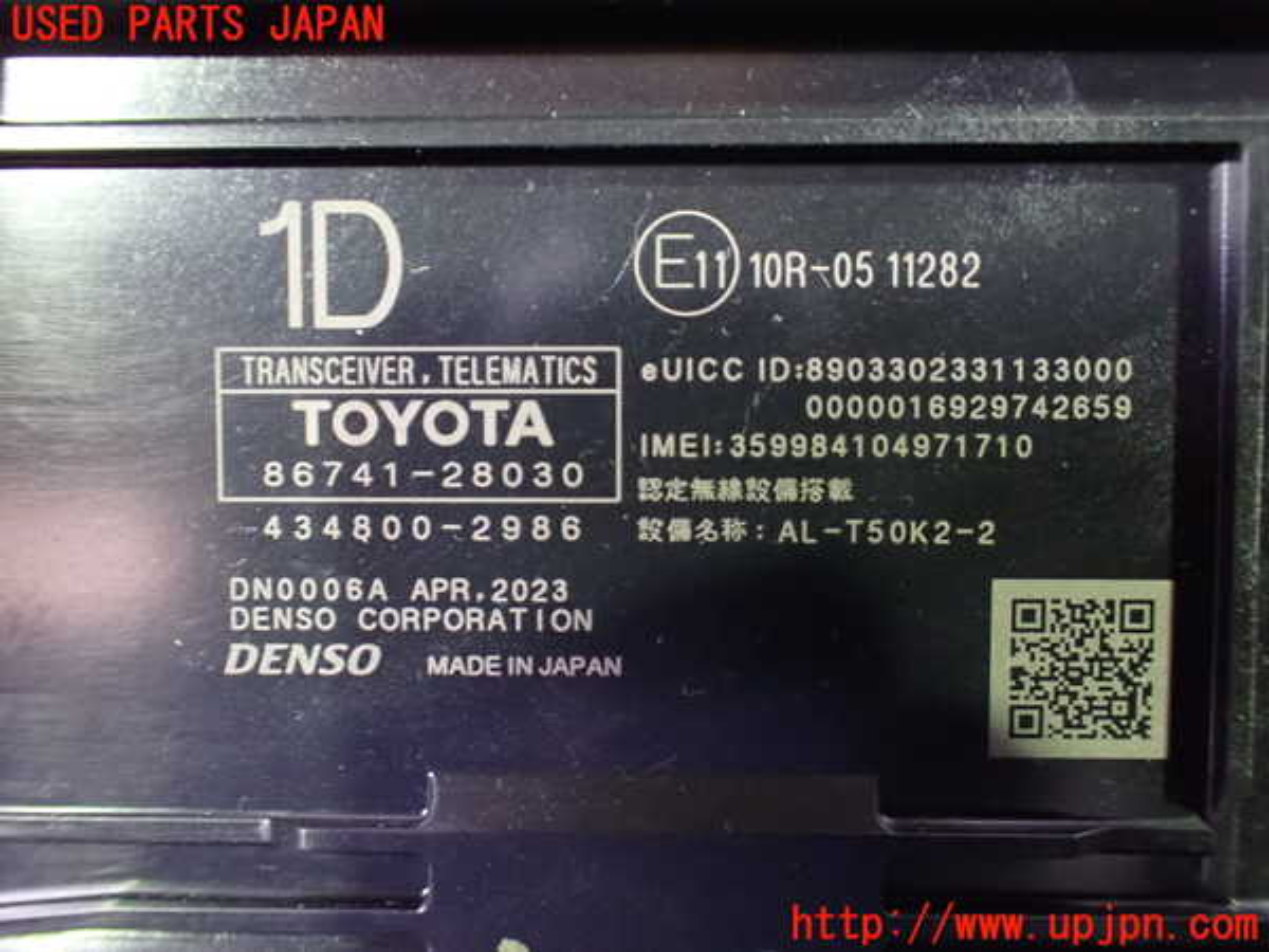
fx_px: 1100
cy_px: 476
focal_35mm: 30
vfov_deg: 46.8
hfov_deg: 60.0
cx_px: 634
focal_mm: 5.4
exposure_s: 1/30
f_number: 2.3
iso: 1250
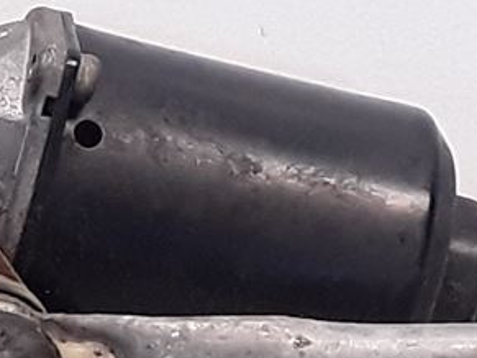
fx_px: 2713
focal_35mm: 197
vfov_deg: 7.5
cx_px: -182
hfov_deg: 9.8
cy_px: 445
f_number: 1.9
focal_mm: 2.91
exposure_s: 1/128
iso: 100
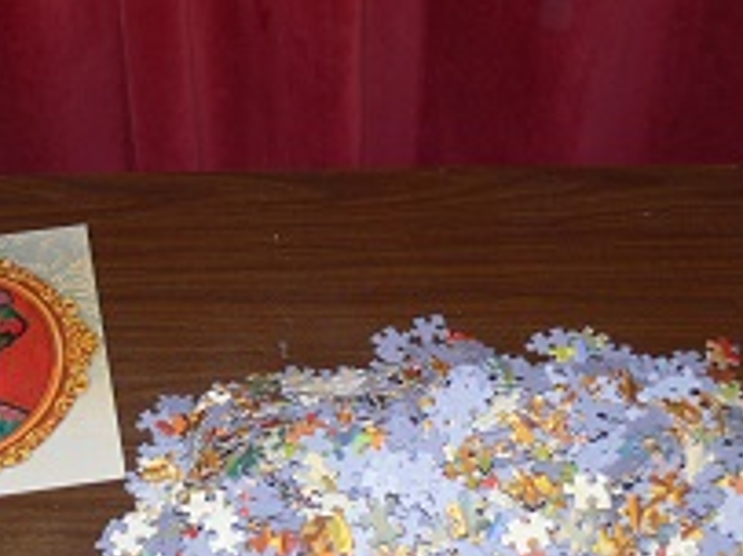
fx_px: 1480
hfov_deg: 28.0
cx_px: 234
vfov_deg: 21.2
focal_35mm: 69
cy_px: 369
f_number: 2.8
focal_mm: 7.4
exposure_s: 1/30
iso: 100
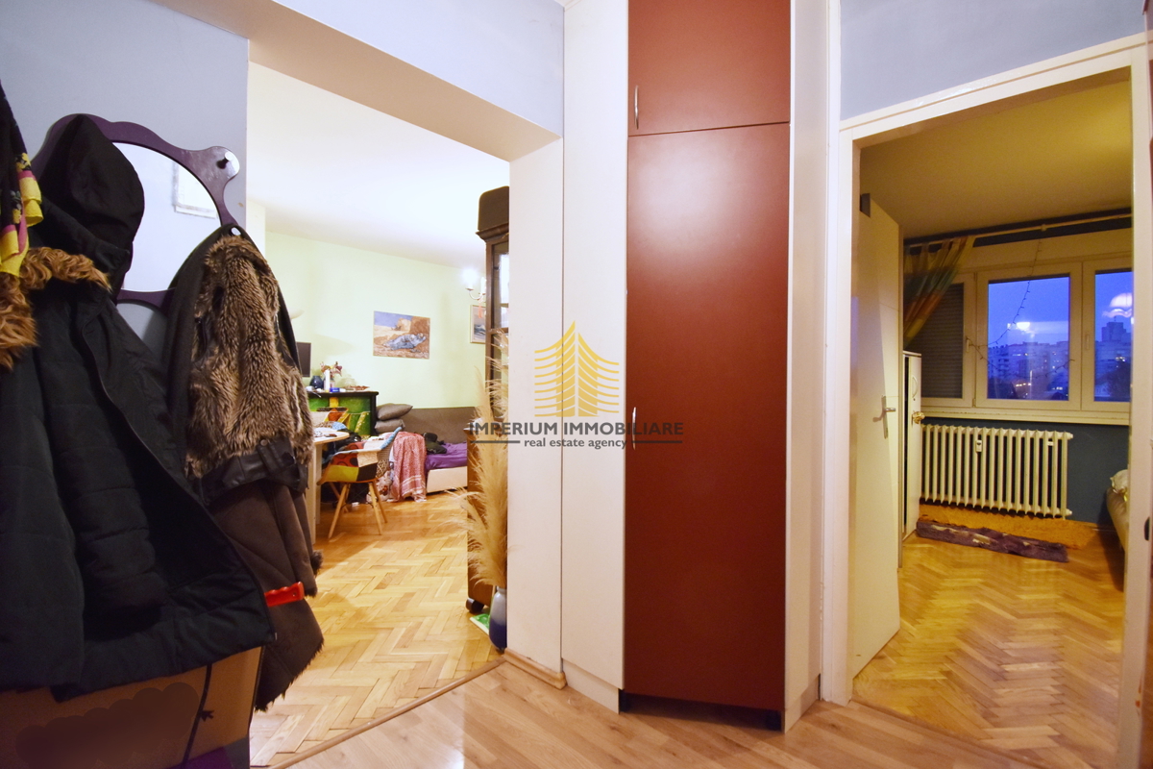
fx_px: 480
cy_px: 384
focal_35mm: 15
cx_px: 576
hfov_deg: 100.4
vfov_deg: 77.3
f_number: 4.5
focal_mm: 10
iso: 1000
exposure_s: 1/15
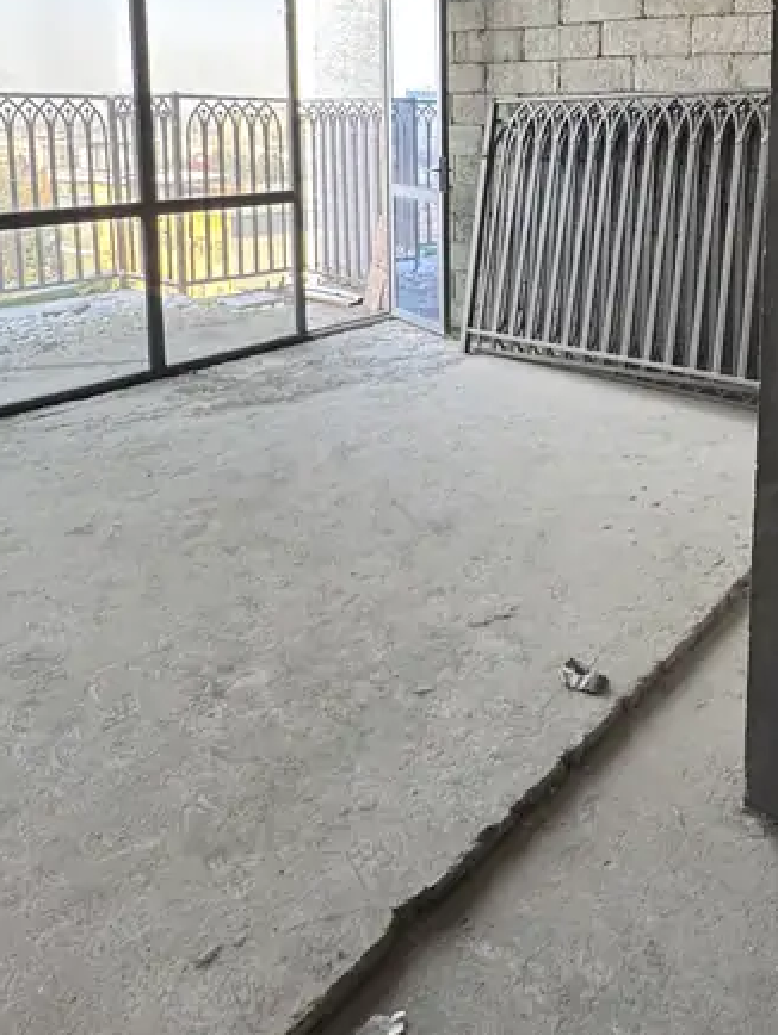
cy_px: 217
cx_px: 593
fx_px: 868
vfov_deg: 57.4
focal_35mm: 29
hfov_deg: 46.4
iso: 200
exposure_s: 1/99
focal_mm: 2.22
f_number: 2.2
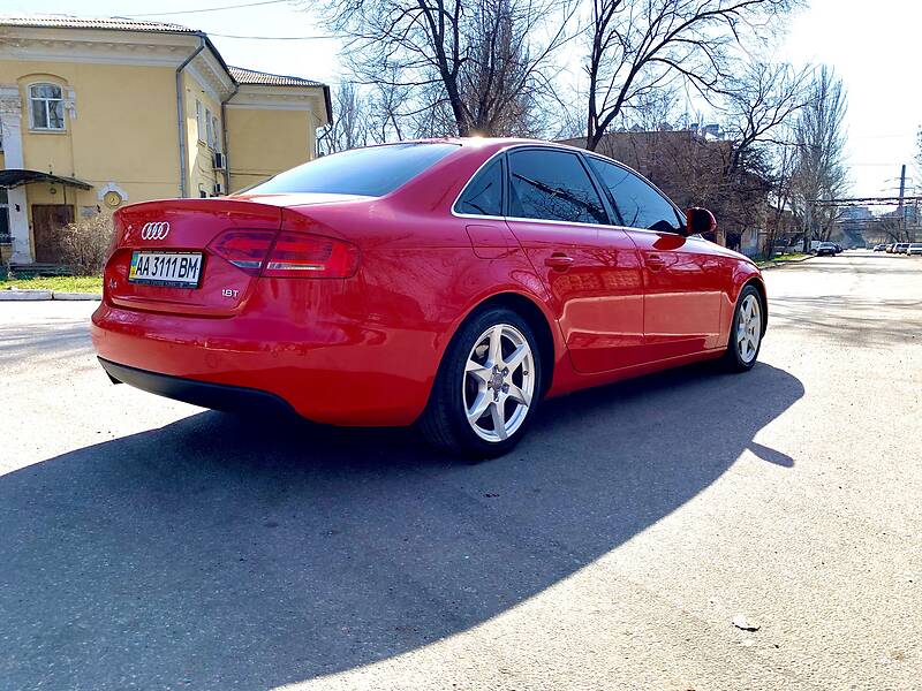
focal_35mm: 26
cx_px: 461
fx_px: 693
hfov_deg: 67.3
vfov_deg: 53.1
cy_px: 346
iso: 25
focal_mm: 4.2
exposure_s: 1/1299
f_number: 1.8
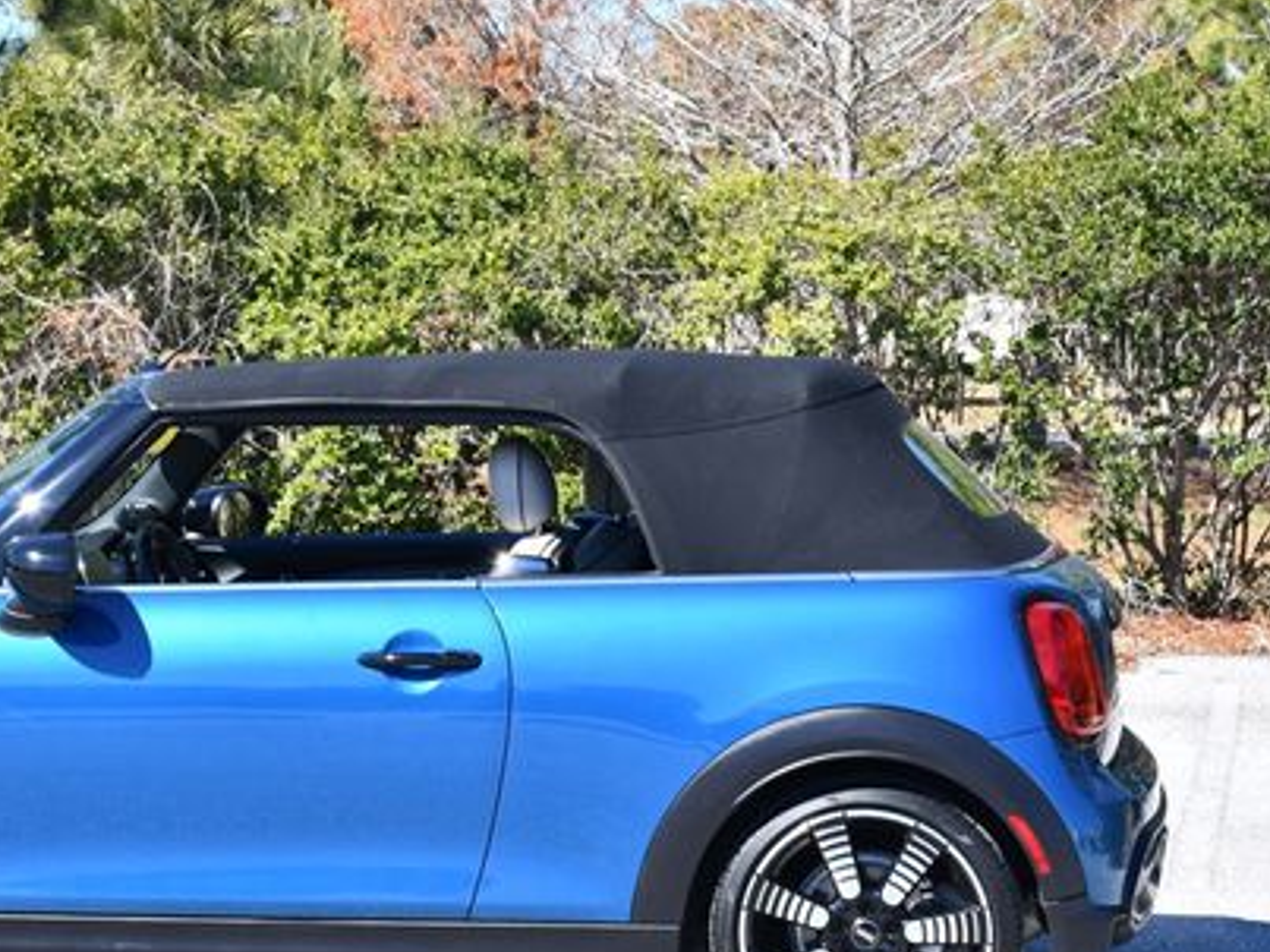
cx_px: 328
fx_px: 3924
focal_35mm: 107
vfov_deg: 13.8
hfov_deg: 18.3
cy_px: 558
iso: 200
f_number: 7.1
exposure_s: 1/250
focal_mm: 35
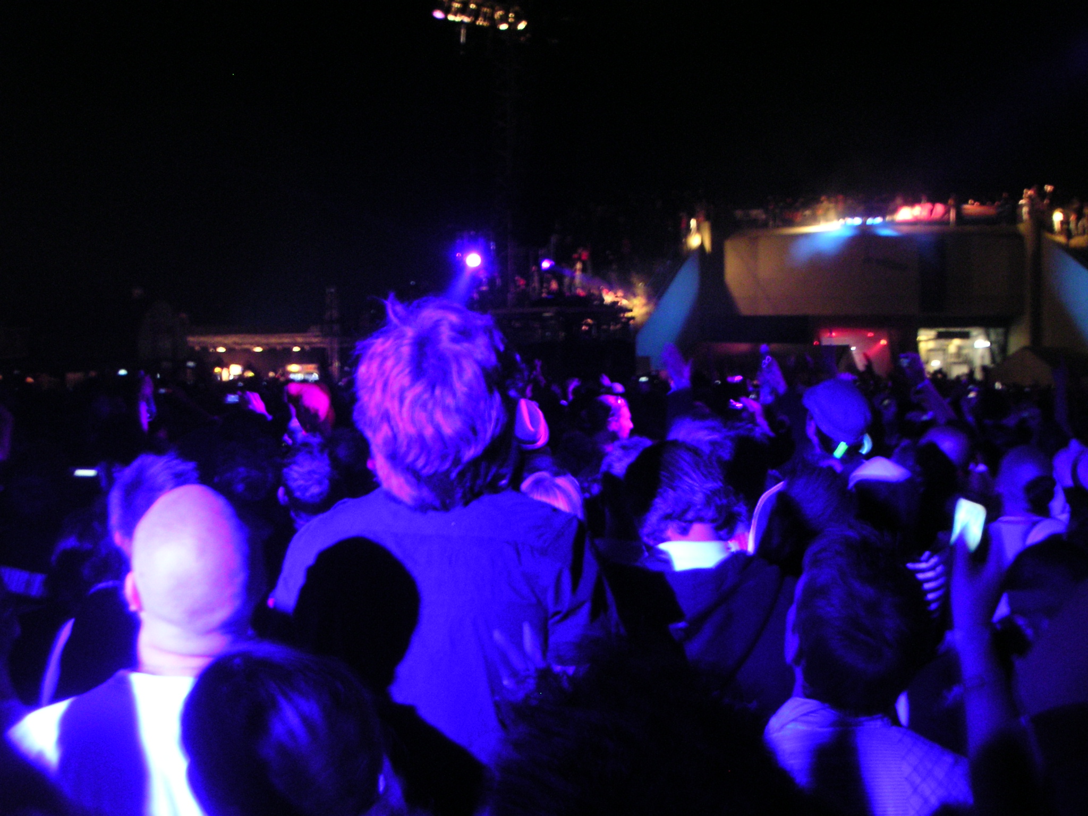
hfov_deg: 49.0
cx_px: 544
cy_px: 408
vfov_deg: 37.7
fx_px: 1194
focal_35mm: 38
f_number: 2.8
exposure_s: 1/6
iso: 200
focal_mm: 6
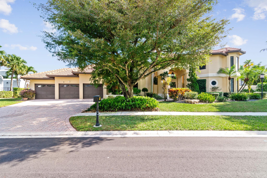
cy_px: 89
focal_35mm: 16
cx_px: 134
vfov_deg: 73.8
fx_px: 119
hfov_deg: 96.7
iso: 320
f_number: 13
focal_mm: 16
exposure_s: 1/80
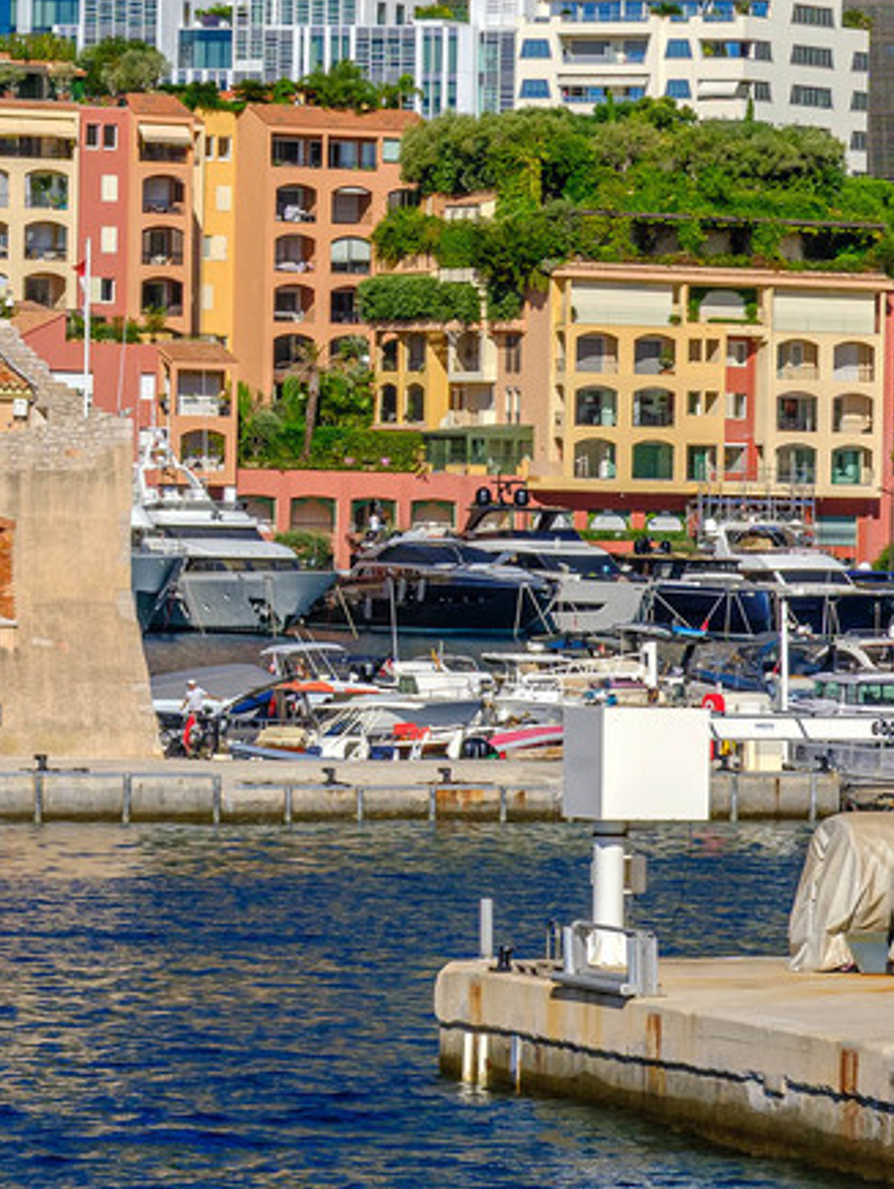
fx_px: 8424
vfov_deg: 8.1
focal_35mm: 245
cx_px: 2132
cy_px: 775
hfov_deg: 5.8
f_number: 11
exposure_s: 1/640
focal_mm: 63
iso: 320
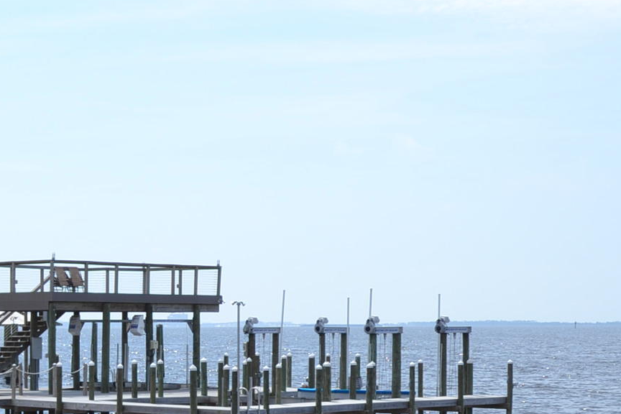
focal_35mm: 96
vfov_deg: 14.1
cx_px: -119
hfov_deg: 20.0
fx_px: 1656
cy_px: 386
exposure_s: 1/320
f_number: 9
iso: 100
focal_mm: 24
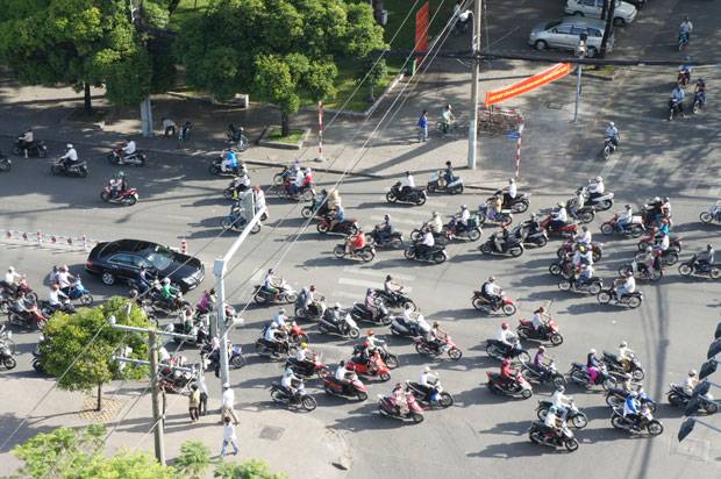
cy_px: 240
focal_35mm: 82
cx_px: 360
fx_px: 1651
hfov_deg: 24.6
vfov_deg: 16.5
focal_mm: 55
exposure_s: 1/160
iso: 200
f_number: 7.1
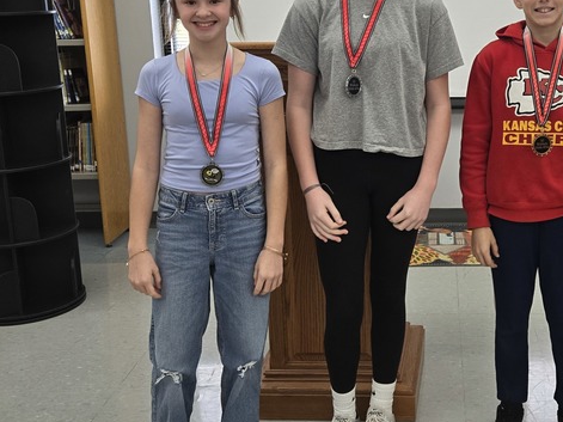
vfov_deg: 28.9
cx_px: 439
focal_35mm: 50
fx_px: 813
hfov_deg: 37.0
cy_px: 141
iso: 160
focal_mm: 5.4
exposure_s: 1/120
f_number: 1.8
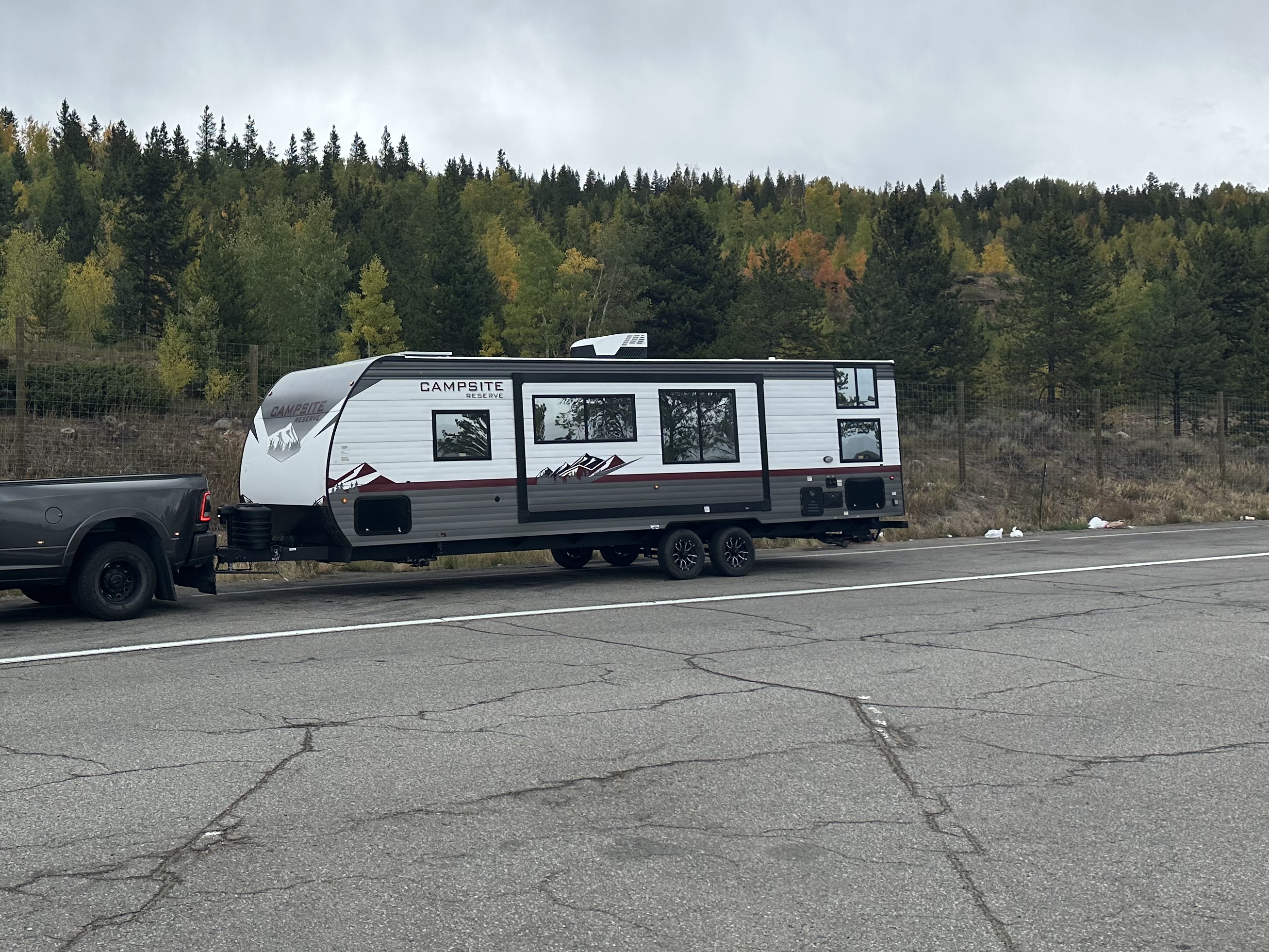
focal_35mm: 37
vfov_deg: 38.4
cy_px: 341
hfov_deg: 48.2
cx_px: 312
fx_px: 1357
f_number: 1.78
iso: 80
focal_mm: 6.86
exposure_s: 1/2525
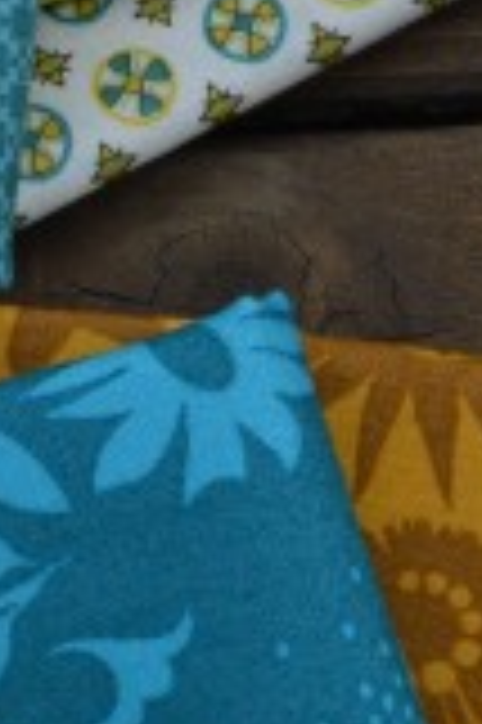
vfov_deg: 8.1
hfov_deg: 5.3
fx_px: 5132
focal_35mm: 255
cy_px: 270
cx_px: -333
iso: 100
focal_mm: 26
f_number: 7.1
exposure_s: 1/200
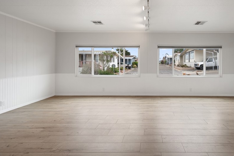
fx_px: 117
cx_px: 149
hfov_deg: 87.9
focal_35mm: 18
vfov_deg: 66.8
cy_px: 63
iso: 100
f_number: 8
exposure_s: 1/8
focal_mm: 14
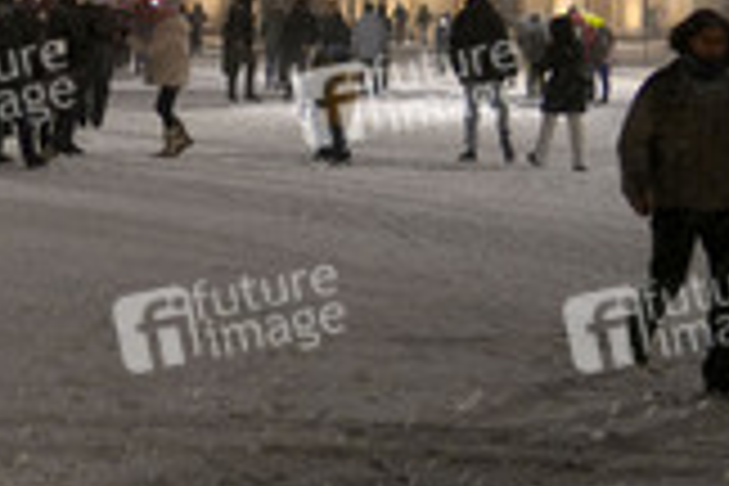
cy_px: -18
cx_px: -160
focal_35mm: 125
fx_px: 2531
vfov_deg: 10.9
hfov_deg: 15.7
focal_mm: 30
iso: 640
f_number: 1.4
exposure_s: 1/80
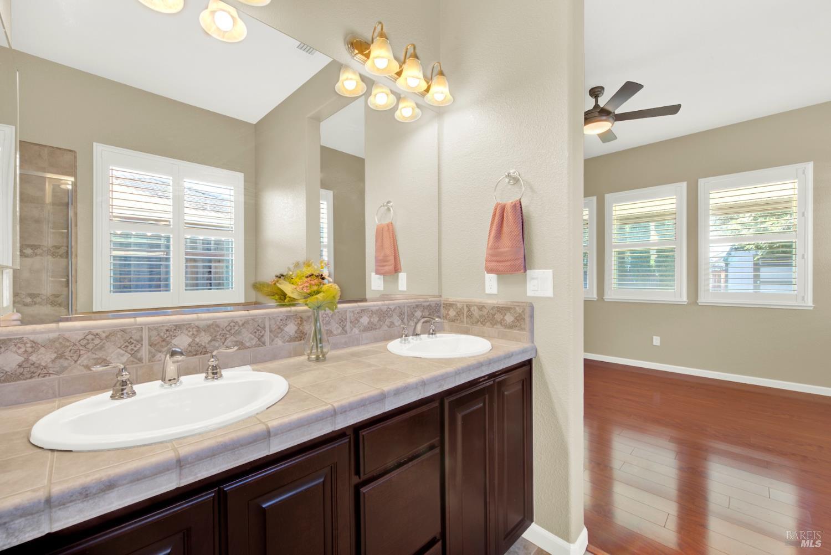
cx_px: 416
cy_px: 278
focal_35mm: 14
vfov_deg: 81.3
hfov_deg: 104.2
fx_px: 323
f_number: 14
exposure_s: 1/3.33
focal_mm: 14
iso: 100
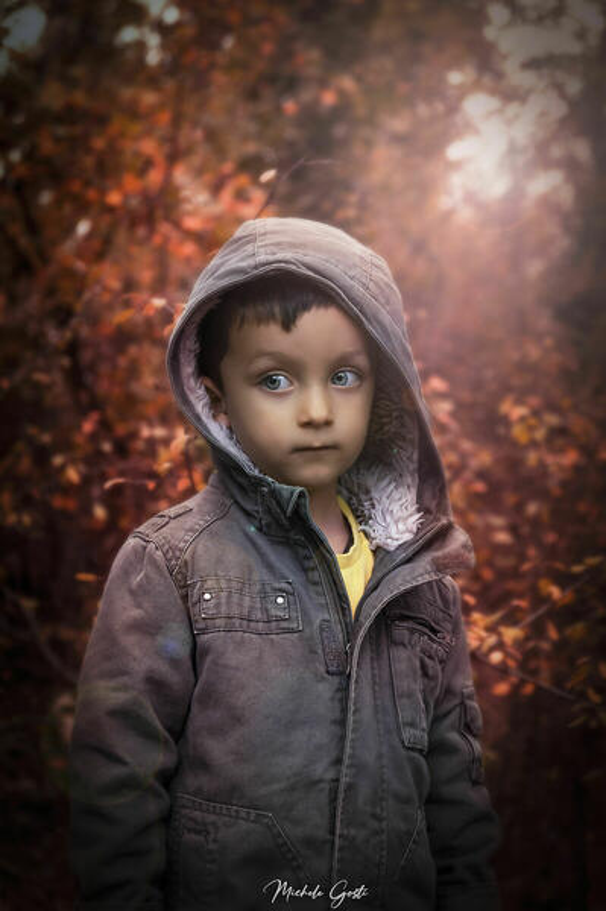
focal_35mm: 78
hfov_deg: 17.5
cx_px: 303
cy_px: 456
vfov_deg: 26.0
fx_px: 1973
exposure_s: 1/125
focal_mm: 52
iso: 500
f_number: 3.8
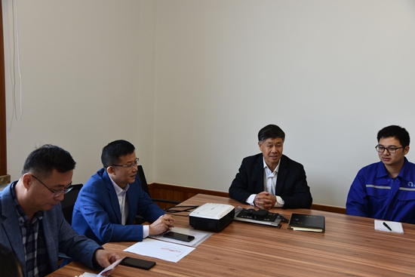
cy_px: 138
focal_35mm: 38
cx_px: 208
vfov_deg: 35.1
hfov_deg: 50.7
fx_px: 438
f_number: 5
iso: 400
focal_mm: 38
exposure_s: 1/100
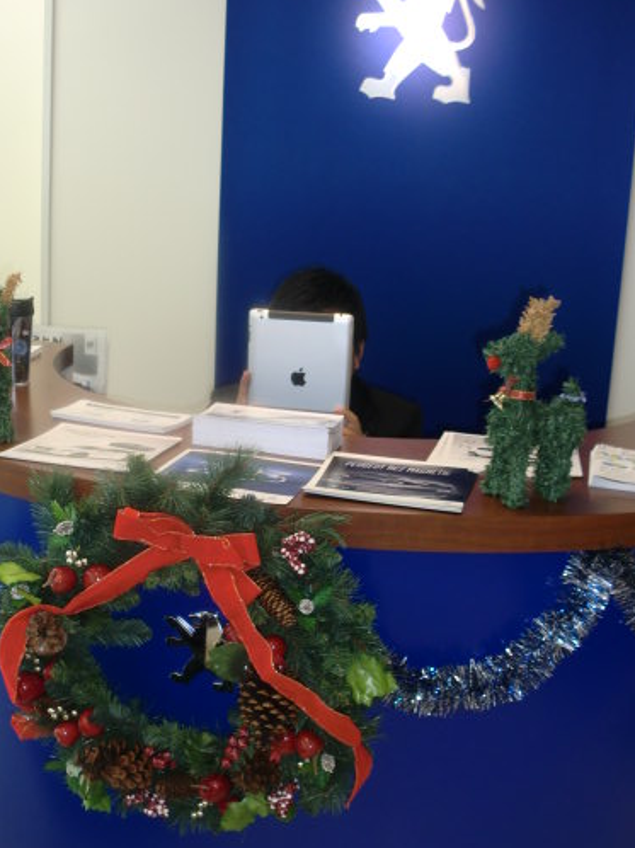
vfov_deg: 42.1
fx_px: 1102
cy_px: 448
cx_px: 243
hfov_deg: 32.0
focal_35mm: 45
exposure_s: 1/60
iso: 80
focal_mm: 6.3
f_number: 3.1
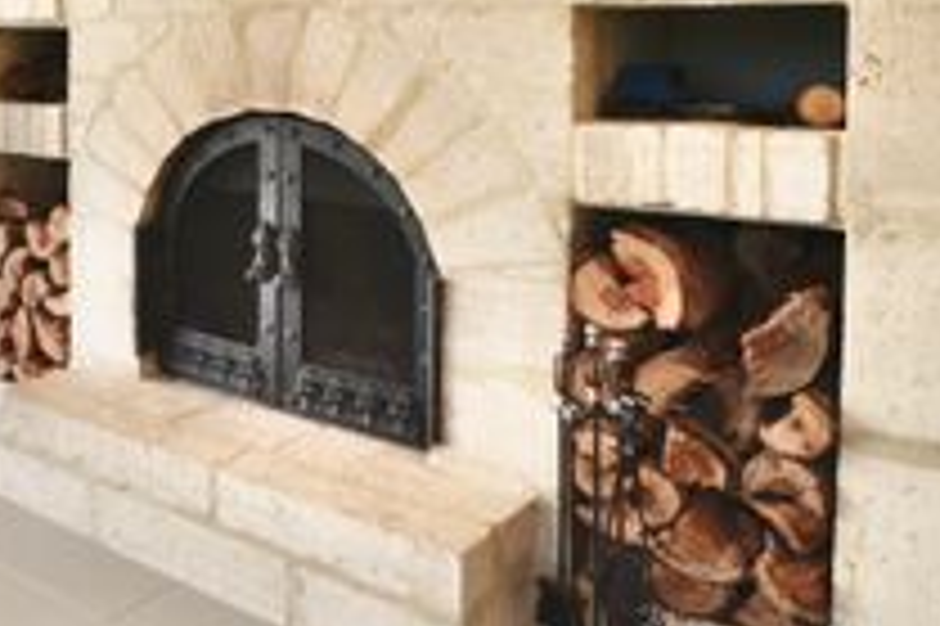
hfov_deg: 41.9
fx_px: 969
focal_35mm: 37
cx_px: -76
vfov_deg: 33.5
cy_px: 43
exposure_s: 1/20
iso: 100
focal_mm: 11
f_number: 3.5
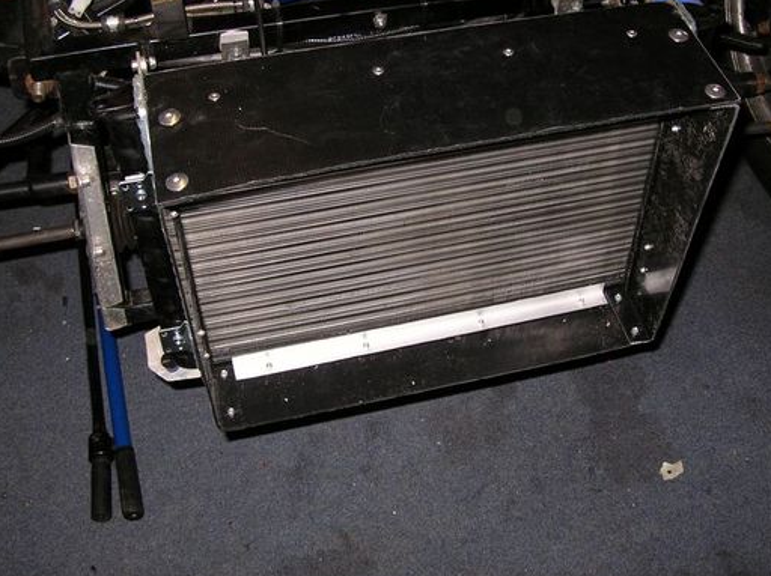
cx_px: 428
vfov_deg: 32.1
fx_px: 1001
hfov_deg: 42.1
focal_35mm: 45
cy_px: 252
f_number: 2.7
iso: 50
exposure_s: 1/60.1
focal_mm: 6
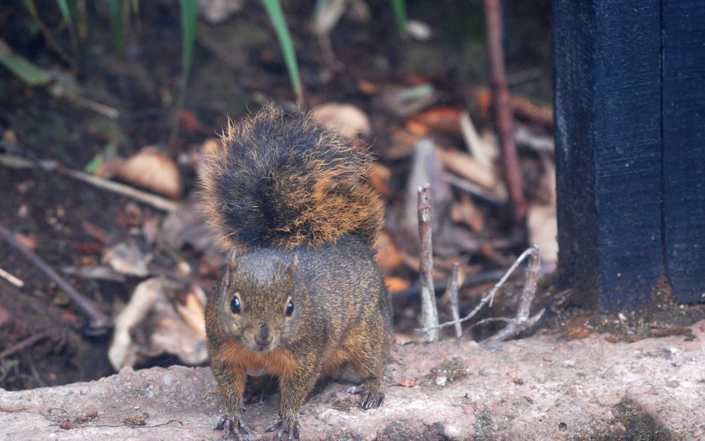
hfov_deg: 7.1
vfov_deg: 4.4
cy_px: 251
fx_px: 5688
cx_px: 296
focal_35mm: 296
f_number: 4.5
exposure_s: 1/160
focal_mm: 150
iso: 400
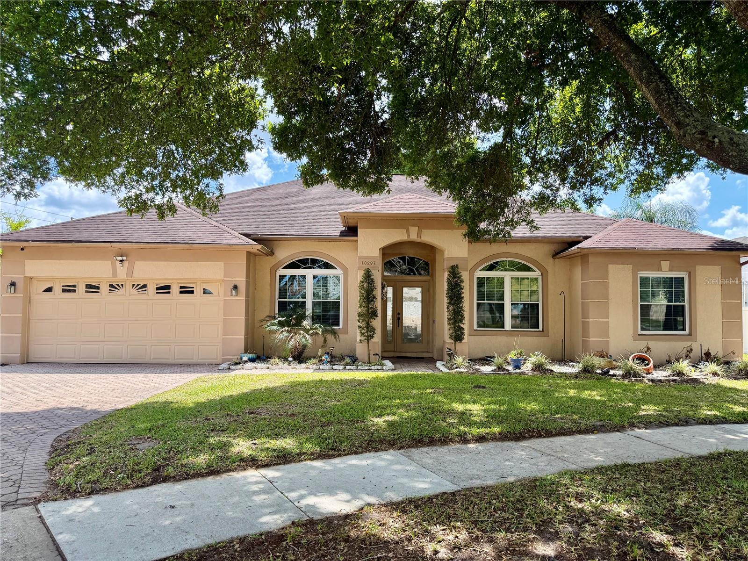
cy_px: 280
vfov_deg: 56.8
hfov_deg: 71.6
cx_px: 374
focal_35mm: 24
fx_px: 519
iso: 100
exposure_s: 1/1211
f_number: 1.78
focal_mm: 6.76
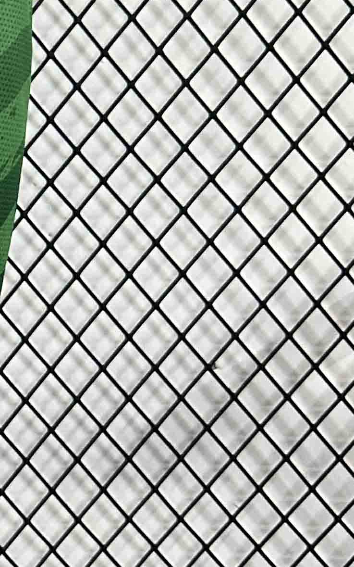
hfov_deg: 13.3
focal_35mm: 87
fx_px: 1343
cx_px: -319
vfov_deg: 23.5
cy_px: 136
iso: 500
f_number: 1.78
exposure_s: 1/50
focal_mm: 6.86
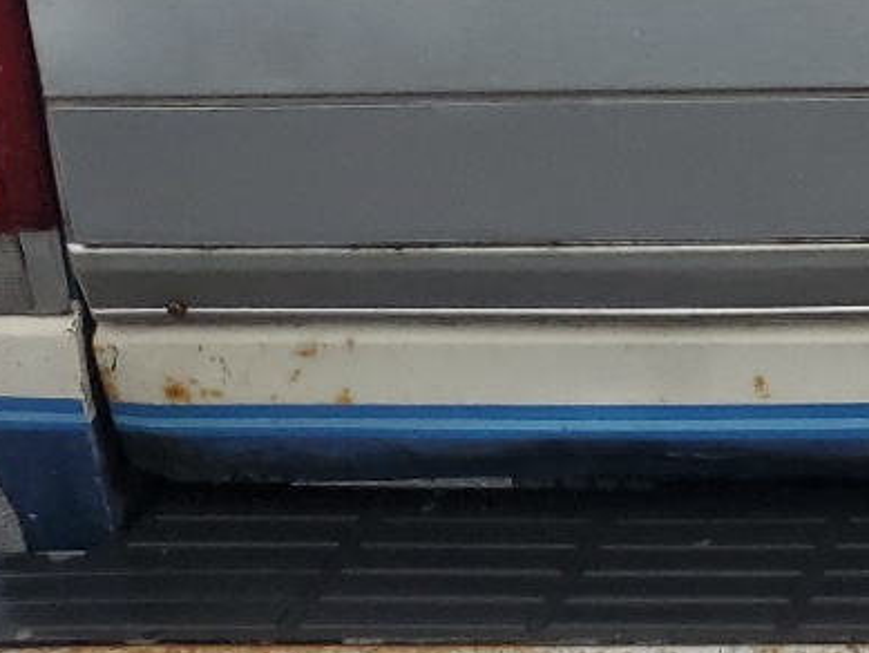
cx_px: 1450
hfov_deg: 16.2
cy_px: -98
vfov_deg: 13.5
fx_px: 2687
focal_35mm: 107
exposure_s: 1/1667
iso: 50
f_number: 1.5
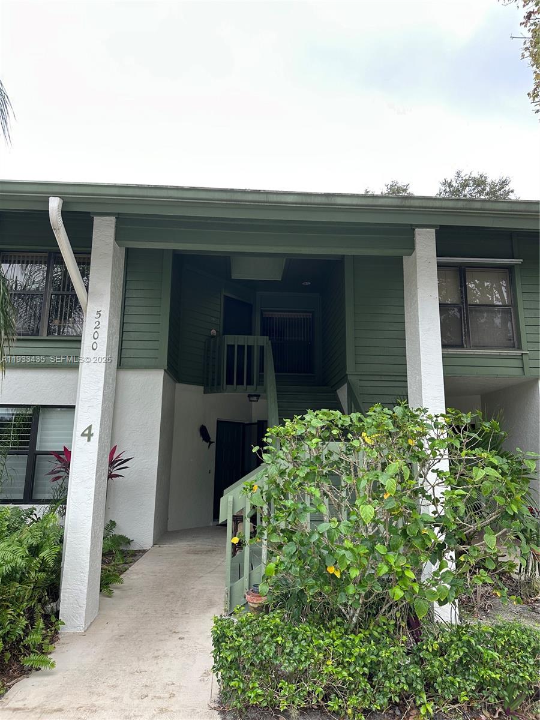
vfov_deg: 71.6
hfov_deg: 56.8
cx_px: 270
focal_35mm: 24
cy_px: 360
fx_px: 499
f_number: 1.78
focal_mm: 6.86
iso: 80
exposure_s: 1/291
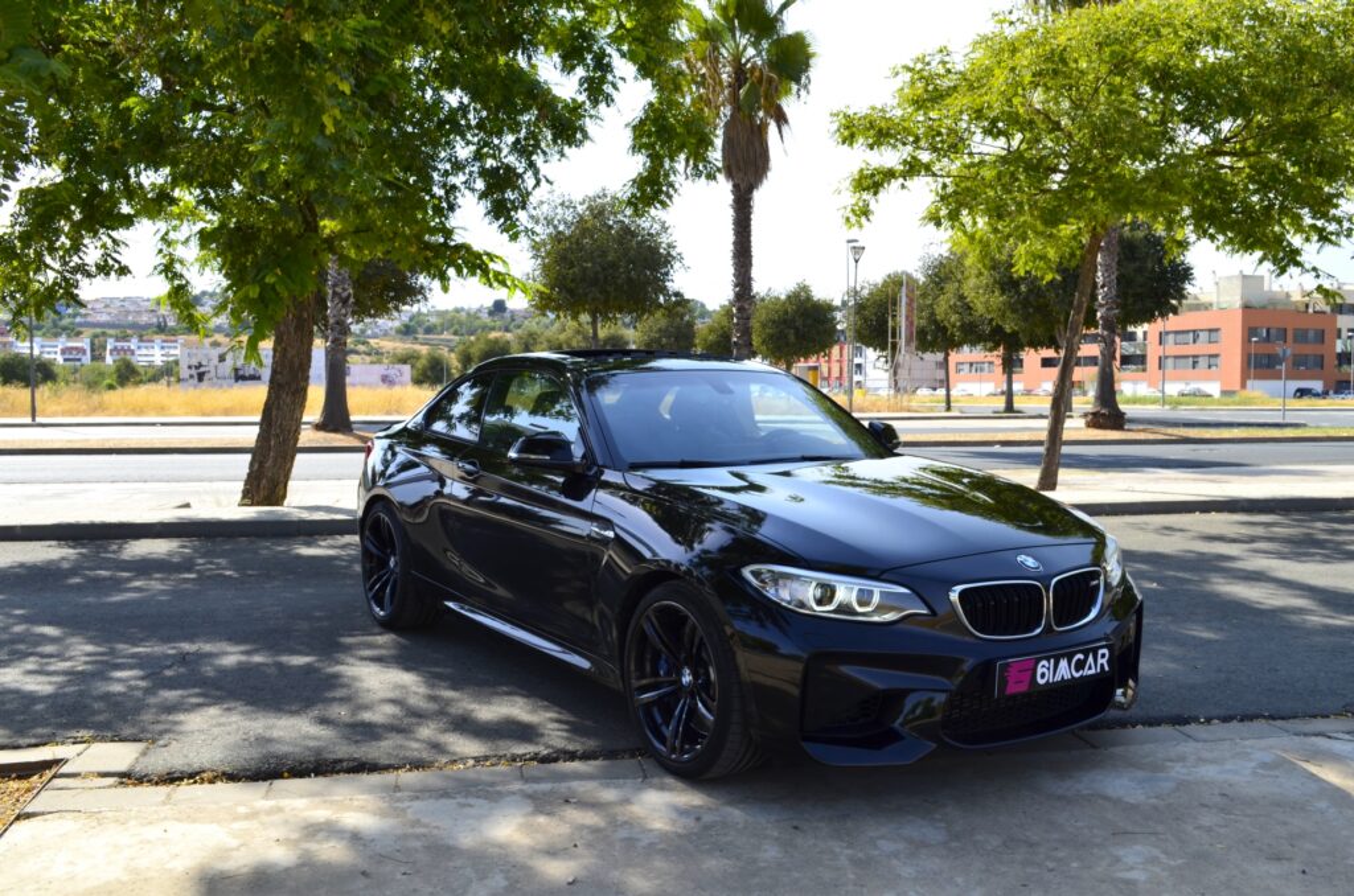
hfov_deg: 57.3
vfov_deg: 39.8
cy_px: 448
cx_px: 677
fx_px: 1238
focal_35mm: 33
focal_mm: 22
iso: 180
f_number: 11
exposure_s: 1/125
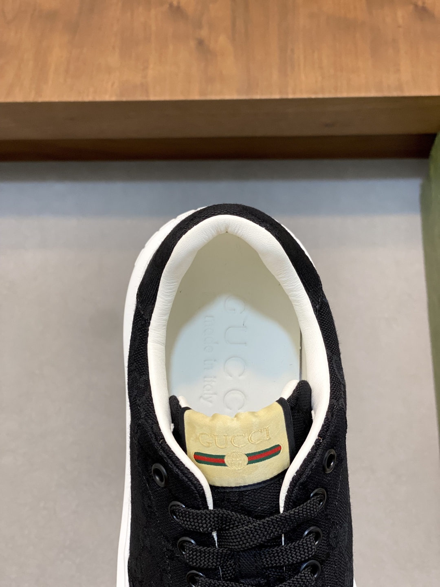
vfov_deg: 36.8
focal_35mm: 52
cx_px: 220
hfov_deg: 28.0
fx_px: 881
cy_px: 294
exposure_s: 1/100
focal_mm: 6
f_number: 2
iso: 125
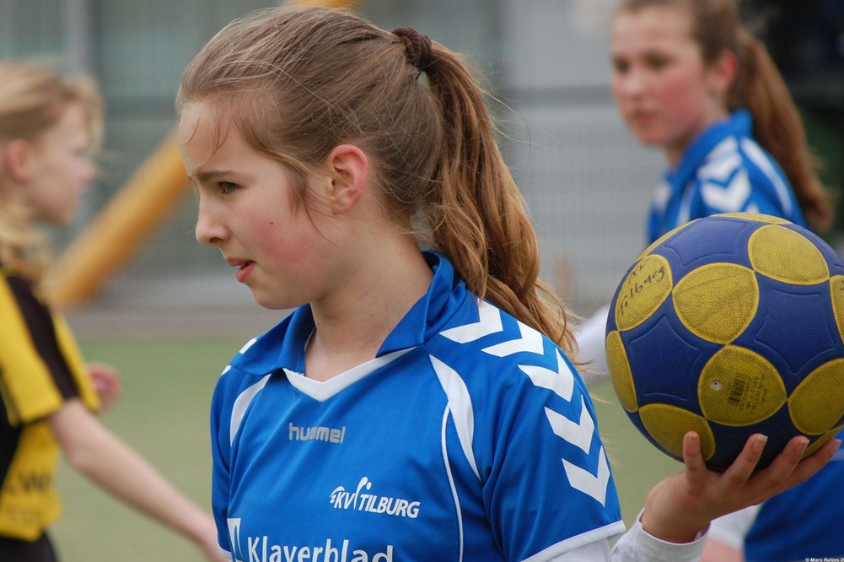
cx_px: 421
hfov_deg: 9.3
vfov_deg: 6.2
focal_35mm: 223
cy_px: 276
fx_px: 5213
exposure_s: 1/800
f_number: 5.3
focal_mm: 145
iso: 400
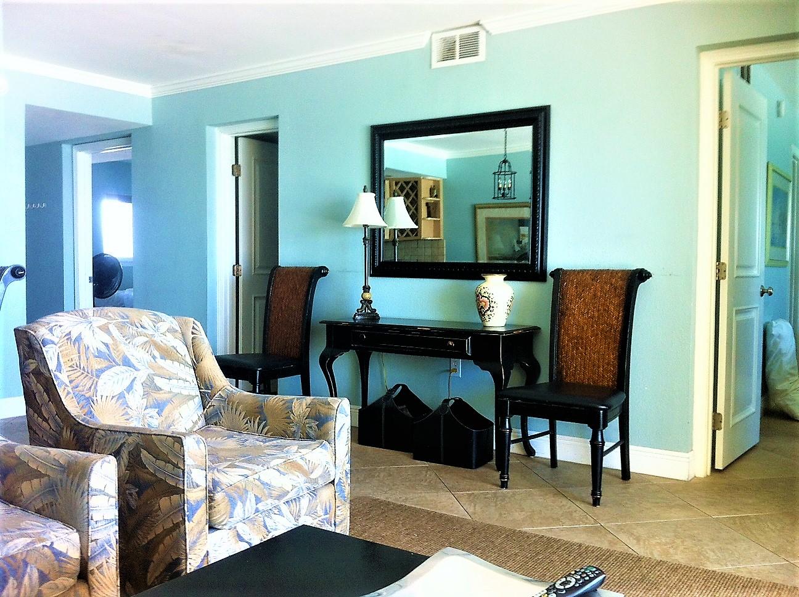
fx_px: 807
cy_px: 298
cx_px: 400
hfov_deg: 52.7
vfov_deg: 40.6
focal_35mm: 35
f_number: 2.8
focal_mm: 3.85
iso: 80
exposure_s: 1/30
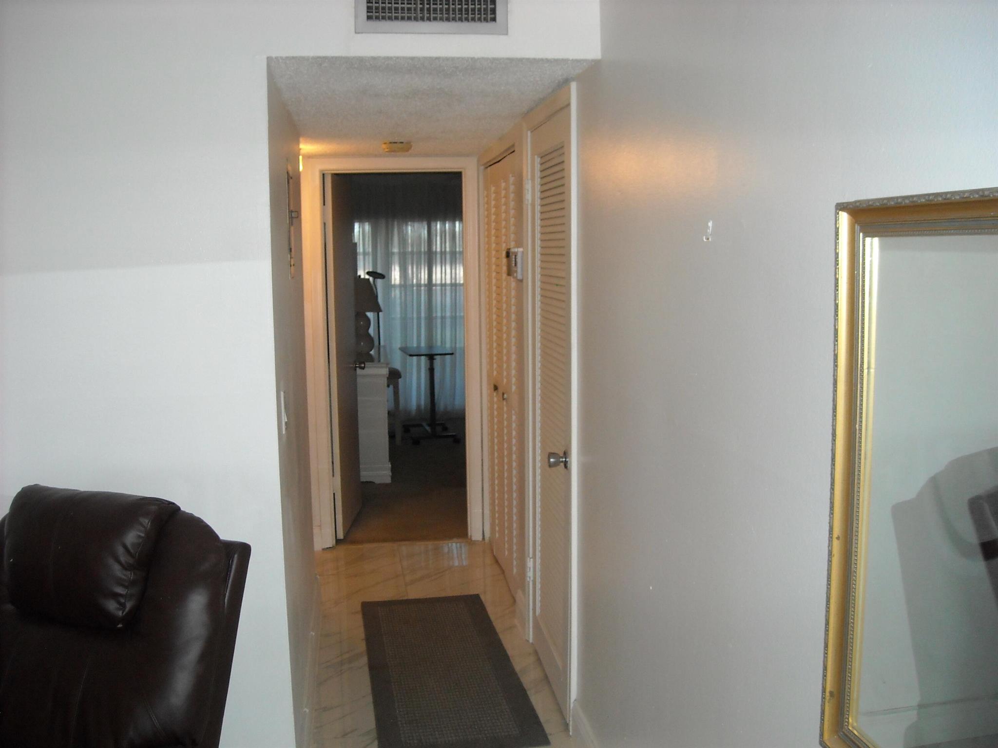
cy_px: 374
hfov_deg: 52.6
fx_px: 1009
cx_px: 499
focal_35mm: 35
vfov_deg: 40.7
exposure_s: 1/33
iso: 200
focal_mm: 5.7
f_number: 2.8
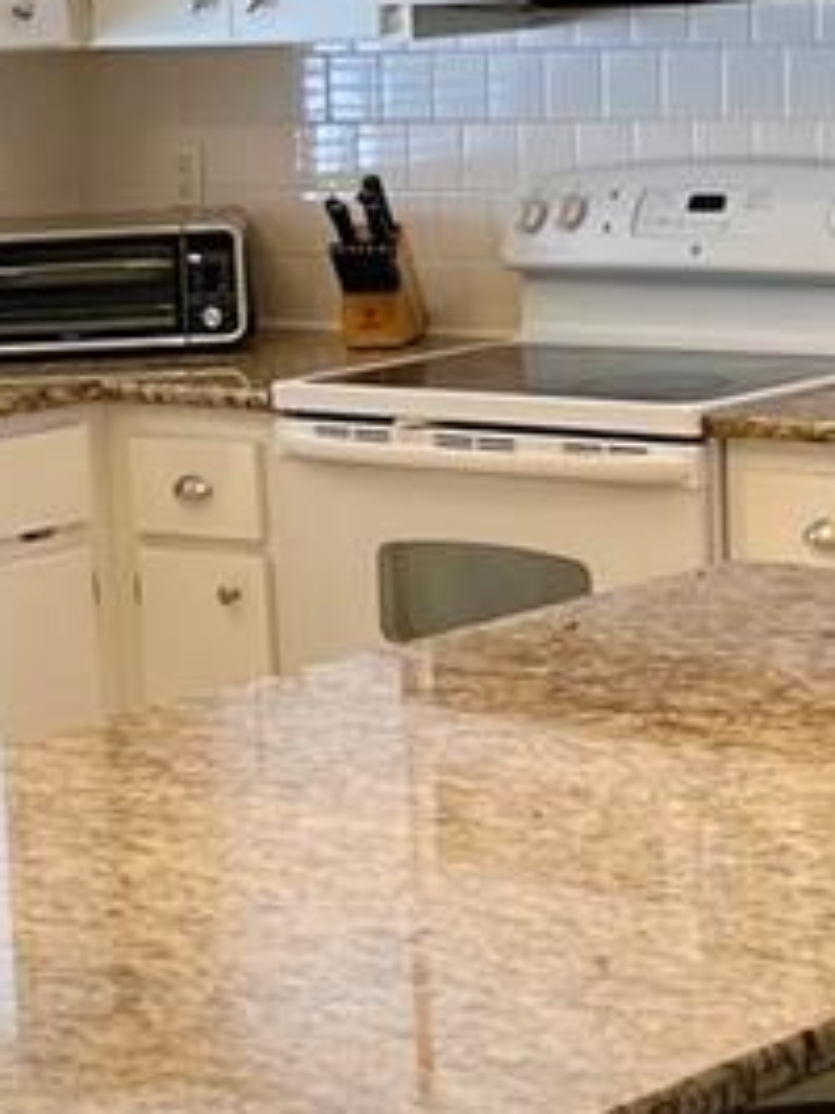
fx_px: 3766
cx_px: 188
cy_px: 505
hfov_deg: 12.6
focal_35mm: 117
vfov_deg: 16.8
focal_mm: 5.7
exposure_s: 1/120
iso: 125
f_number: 1.5
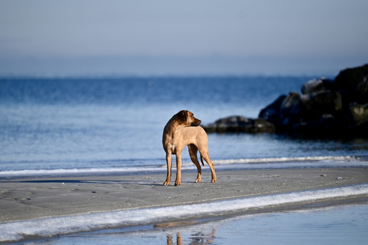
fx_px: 2043
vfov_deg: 6.9
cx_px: 184
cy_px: 122
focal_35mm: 200
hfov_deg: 10.3
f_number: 2.8
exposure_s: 1/8000
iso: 250
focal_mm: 200
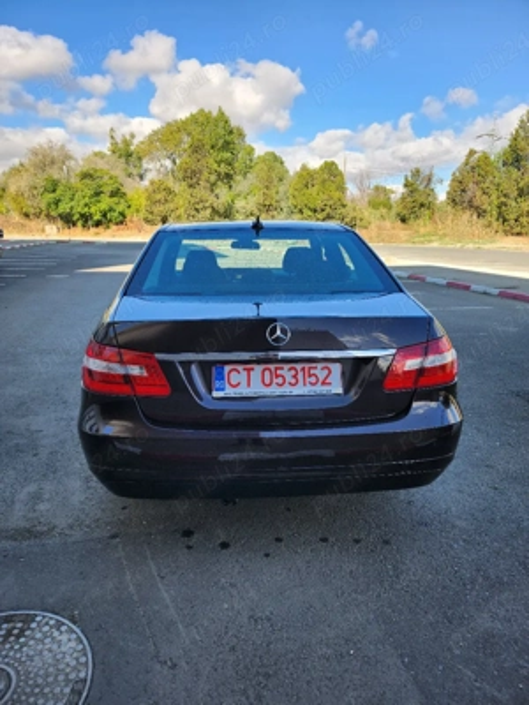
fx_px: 489
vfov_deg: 71.6
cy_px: 352
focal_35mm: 24
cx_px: 264
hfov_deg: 56.8
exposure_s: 1/1250
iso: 50
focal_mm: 5
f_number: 1.8
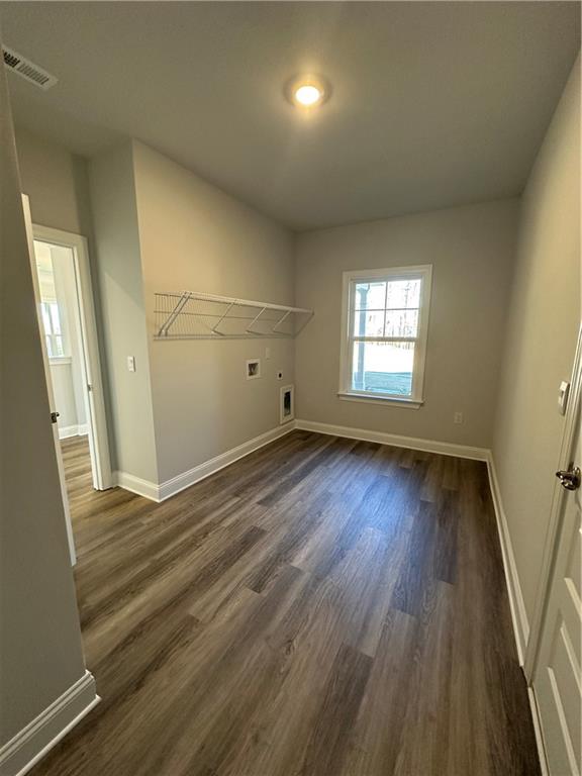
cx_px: 291
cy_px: 388
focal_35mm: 14
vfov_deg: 102.1
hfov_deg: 85.7
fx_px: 314
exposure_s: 1/60
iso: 250
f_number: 2.2
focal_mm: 2.22
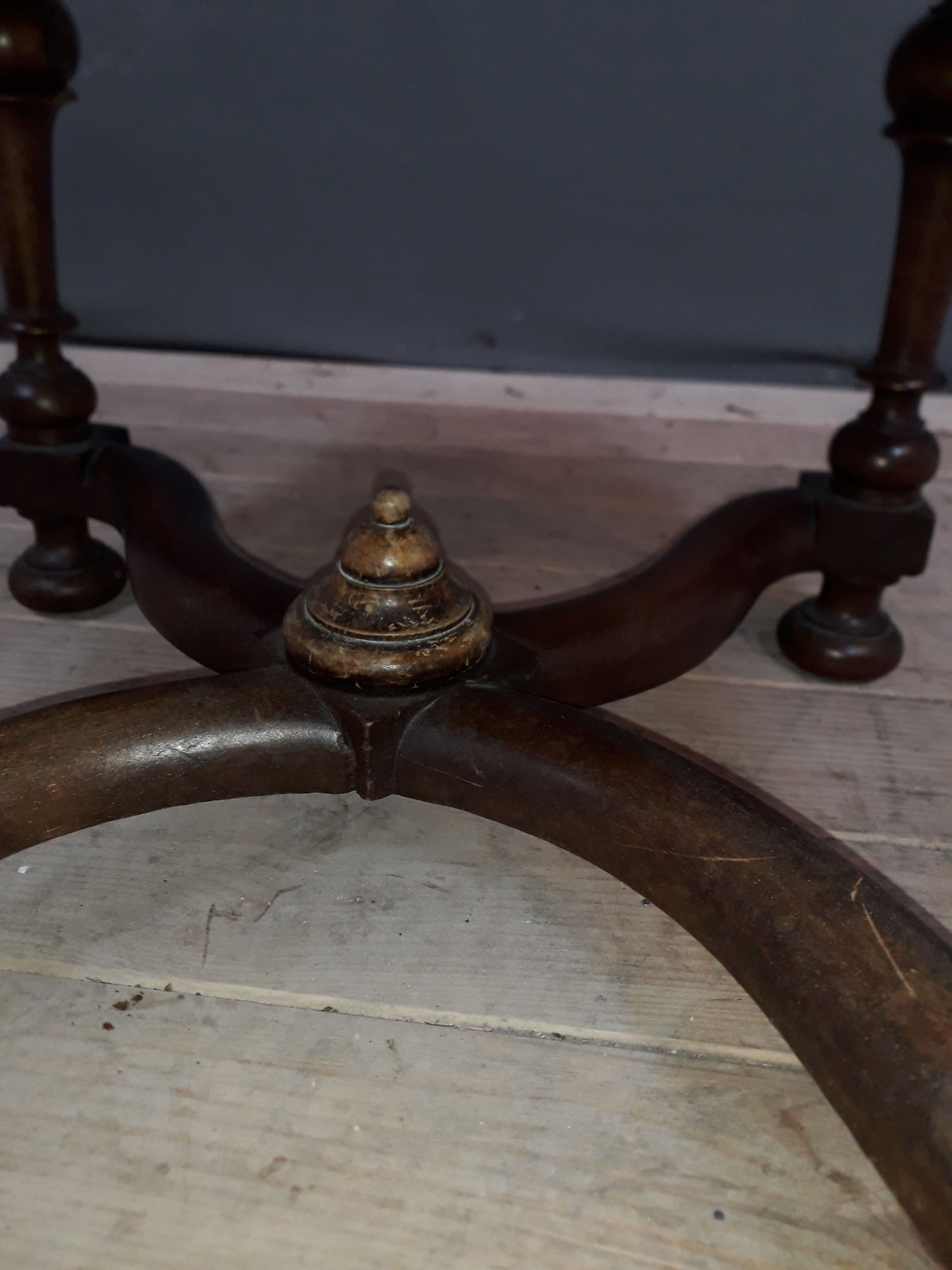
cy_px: 635
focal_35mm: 27
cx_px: 476
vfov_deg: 65.3
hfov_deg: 51.4
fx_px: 990
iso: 100
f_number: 1.9
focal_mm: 3.6
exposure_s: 1/50
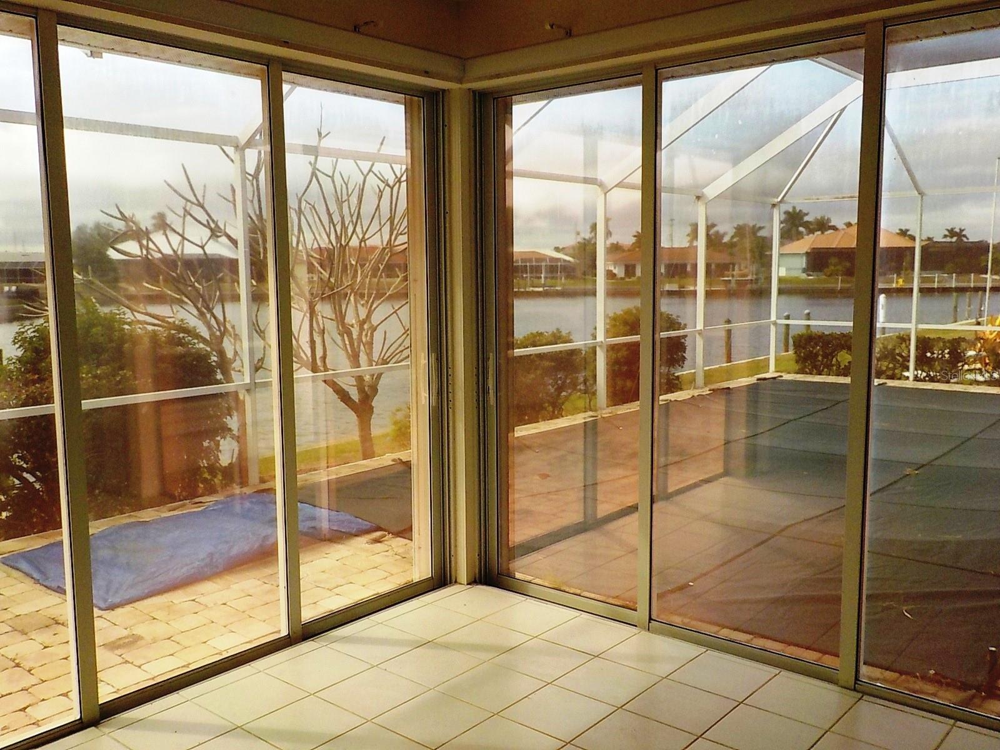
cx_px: 500
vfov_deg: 46.8
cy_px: 375
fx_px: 867
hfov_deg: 60.0
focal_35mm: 30
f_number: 3.3
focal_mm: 4.1
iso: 125
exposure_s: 1/400
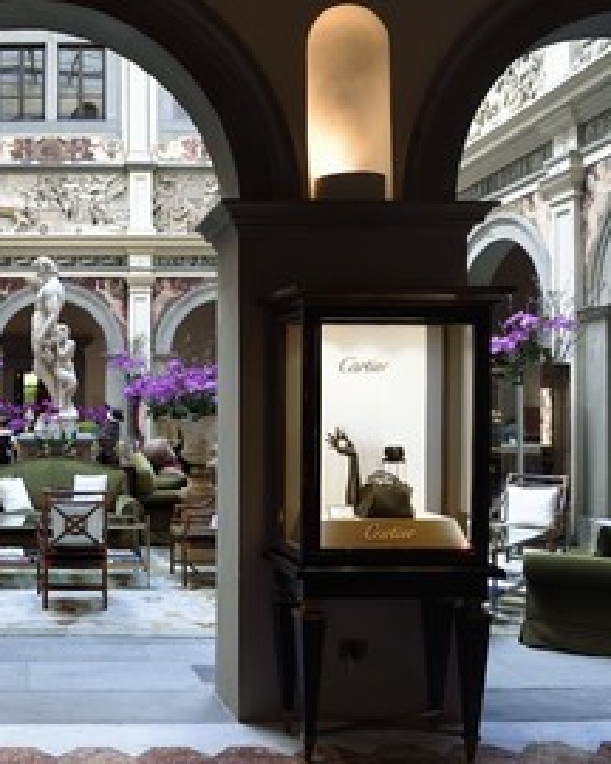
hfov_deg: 38.2
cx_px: 20
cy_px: 393
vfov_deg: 51.5
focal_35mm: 35
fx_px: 791
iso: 800
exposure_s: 1/80
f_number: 6.3
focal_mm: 24
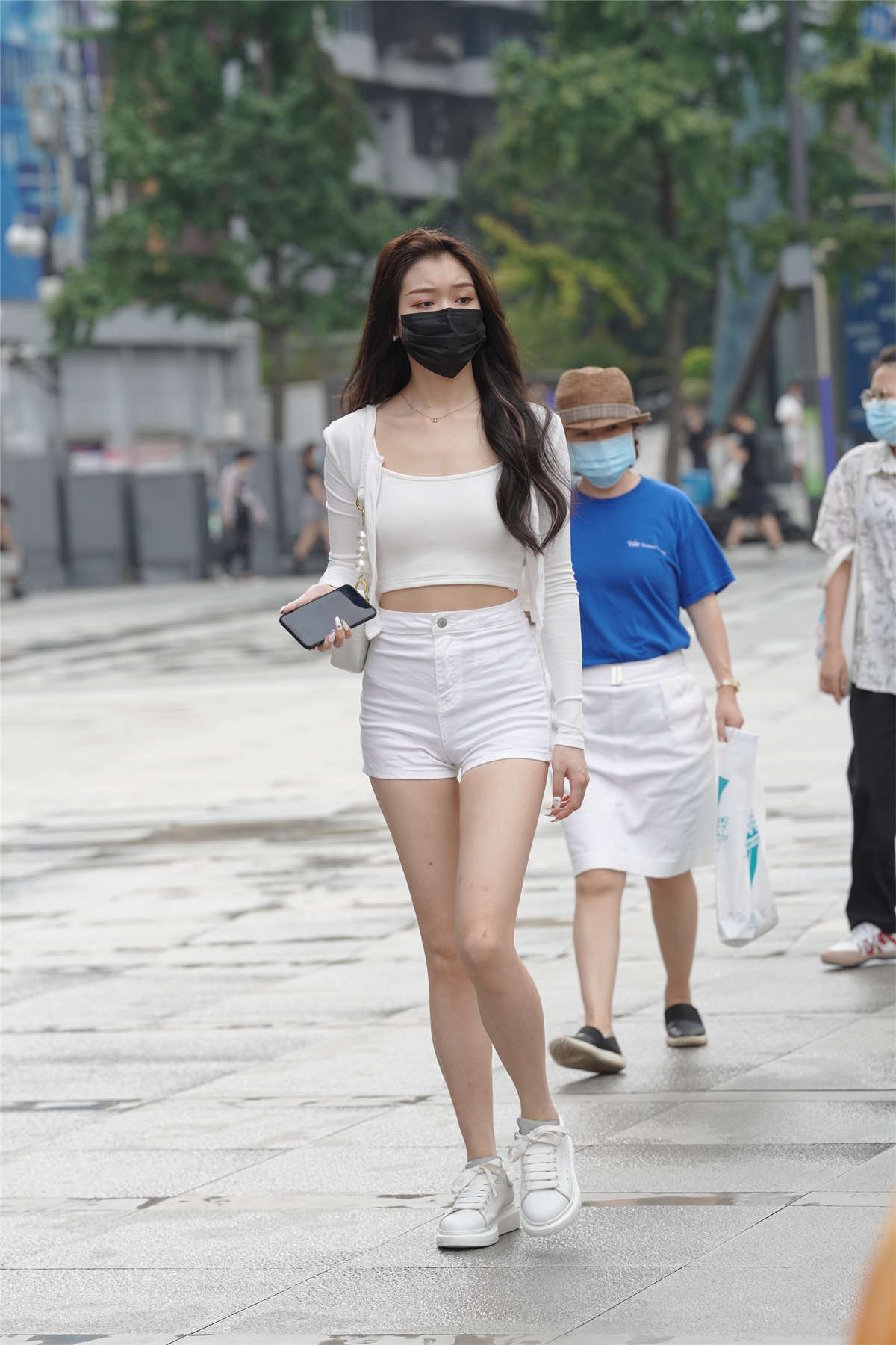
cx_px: 448
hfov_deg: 10.2
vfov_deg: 15.2
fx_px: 5040
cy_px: 672
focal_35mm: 135
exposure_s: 1/800
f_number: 5
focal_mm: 135
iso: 500
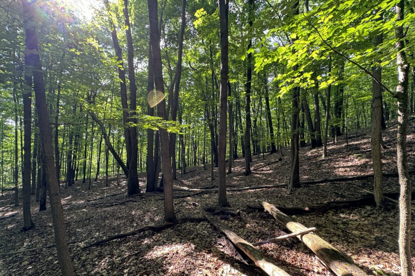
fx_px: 173
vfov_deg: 76.9
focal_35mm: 15
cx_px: 202
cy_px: 158
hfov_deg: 100.4
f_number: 2.2
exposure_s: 1/99
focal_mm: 2.22
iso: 100
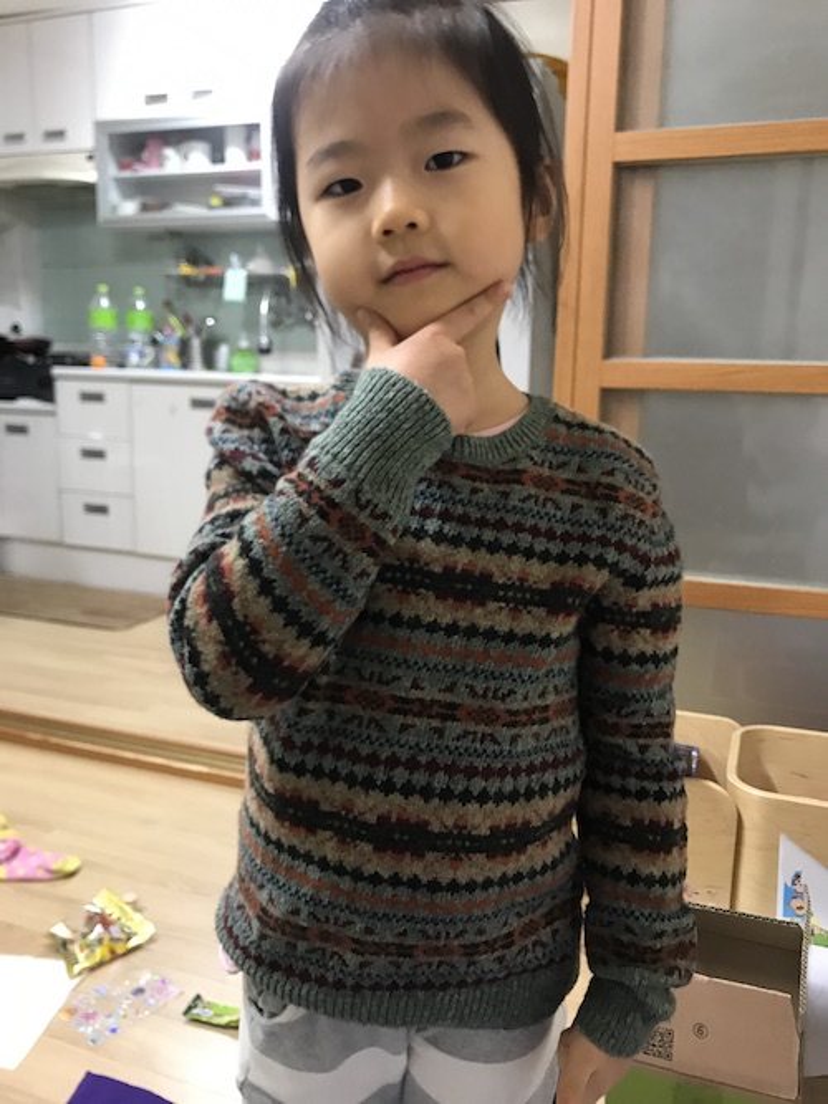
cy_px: 552
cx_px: 414
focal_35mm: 28
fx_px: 893
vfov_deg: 63.5
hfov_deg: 49.7
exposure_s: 1/15
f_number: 1.8
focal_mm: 3.99
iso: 64
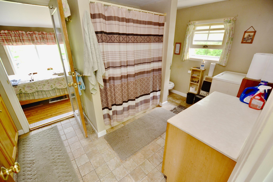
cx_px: 136
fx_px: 114
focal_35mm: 15
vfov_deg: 77.3
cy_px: 91
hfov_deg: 100.4
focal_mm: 10
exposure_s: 1/60
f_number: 3.5
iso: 560
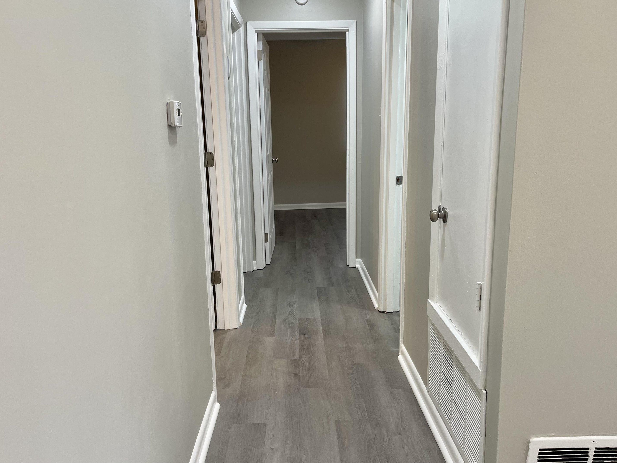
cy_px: 215
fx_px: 481
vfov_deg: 51.3
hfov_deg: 65.3
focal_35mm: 27
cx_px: 312
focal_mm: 5.1
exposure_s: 1/60
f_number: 1.6
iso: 64
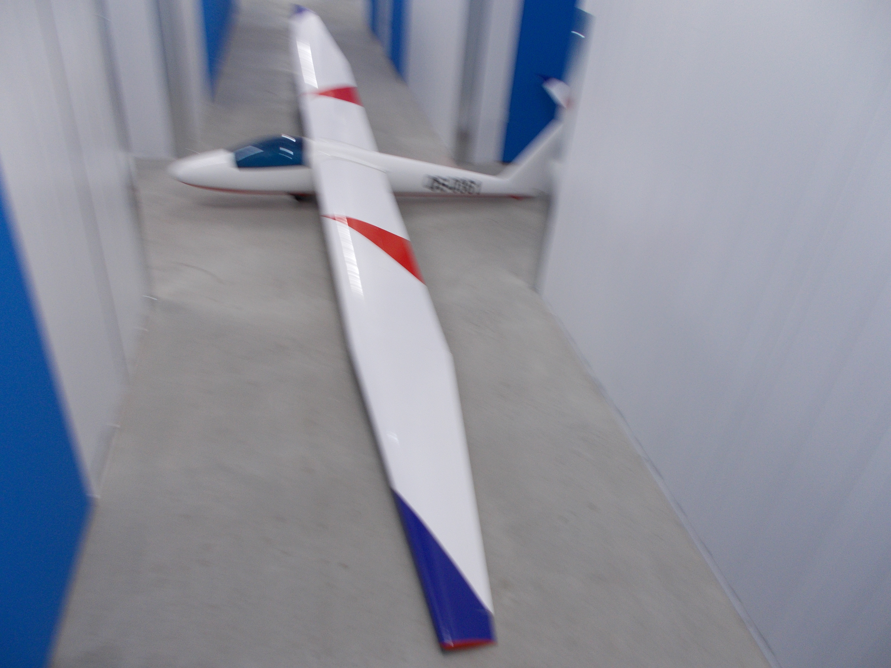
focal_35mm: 26
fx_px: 669
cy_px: 334
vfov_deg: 53.1
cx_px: 446
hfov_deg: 67.3
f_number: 3.2
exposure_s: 1/25
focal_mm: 4.6
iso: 100
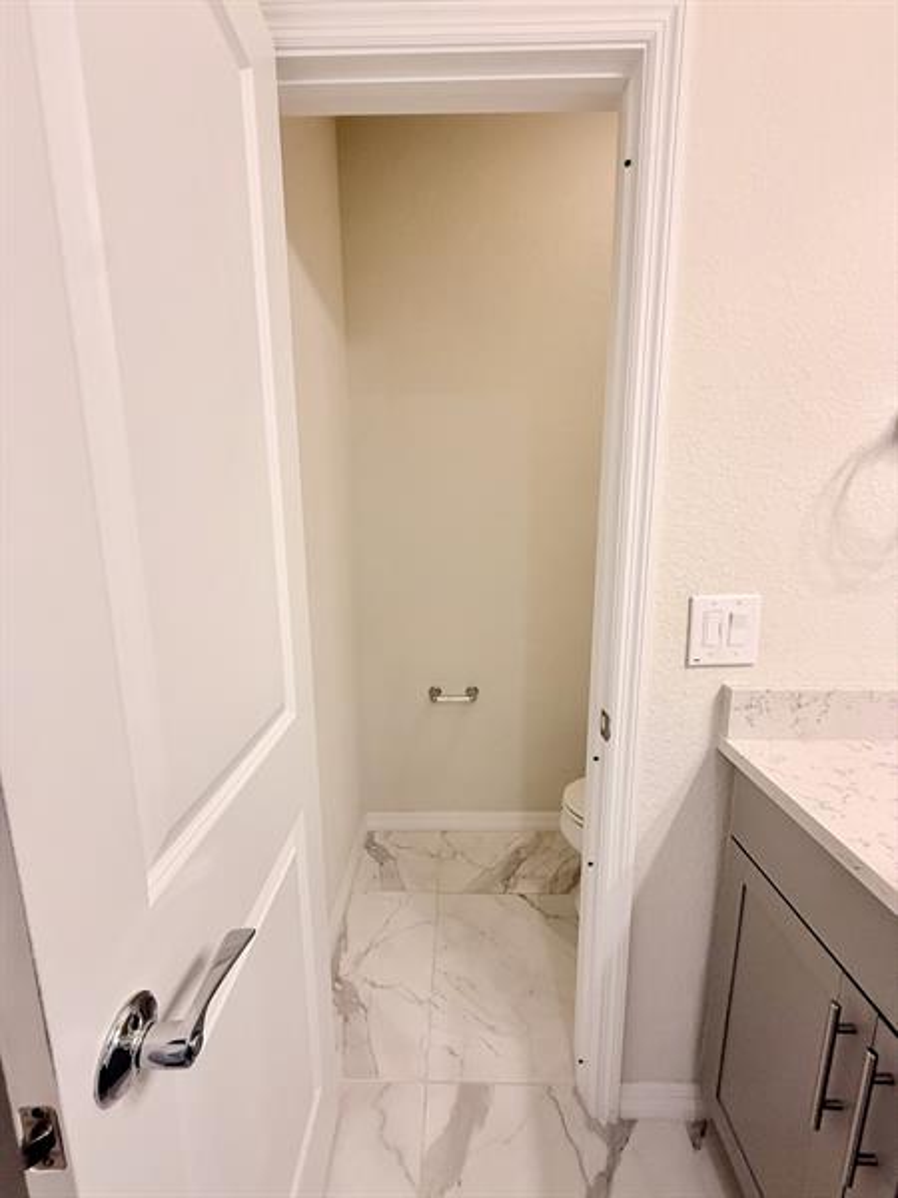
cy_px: 599
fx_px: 484
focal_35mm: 14
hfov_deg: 85.7
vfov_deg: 102.1
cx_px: 449
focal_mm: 2.22
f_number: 2.2
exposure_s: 1/120
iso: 250
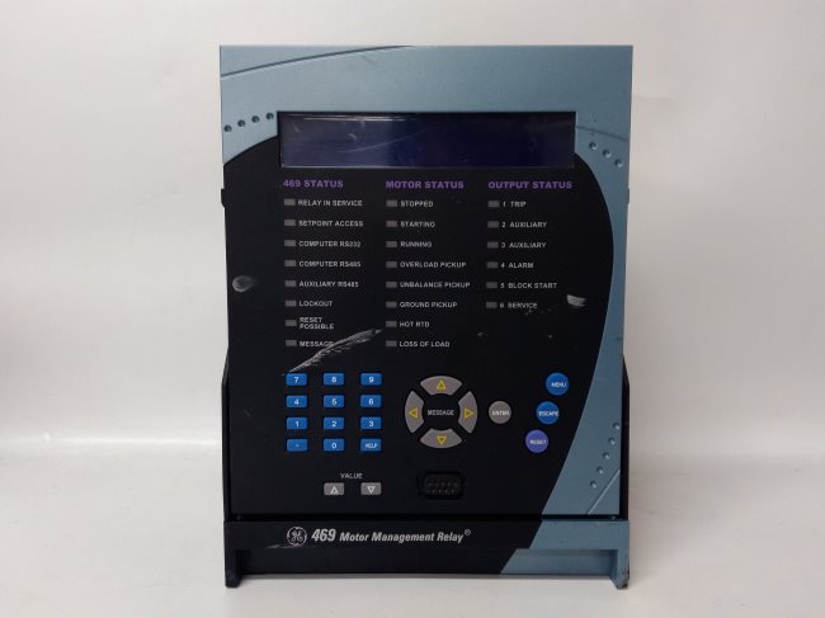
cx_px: 412
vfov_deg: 51.3
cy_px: 309
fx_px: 643
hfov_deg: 65.3
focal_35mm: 27
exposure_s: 1/33
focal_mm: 3.79
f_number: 2
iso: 231
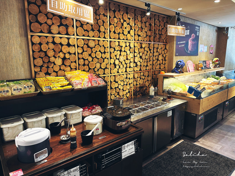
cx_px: 118
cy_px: 88
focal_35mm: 24
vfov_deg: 56.8
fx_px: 163
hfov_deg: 71.6
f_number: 1.78
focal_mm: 6.86
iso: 160
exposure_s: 1/60
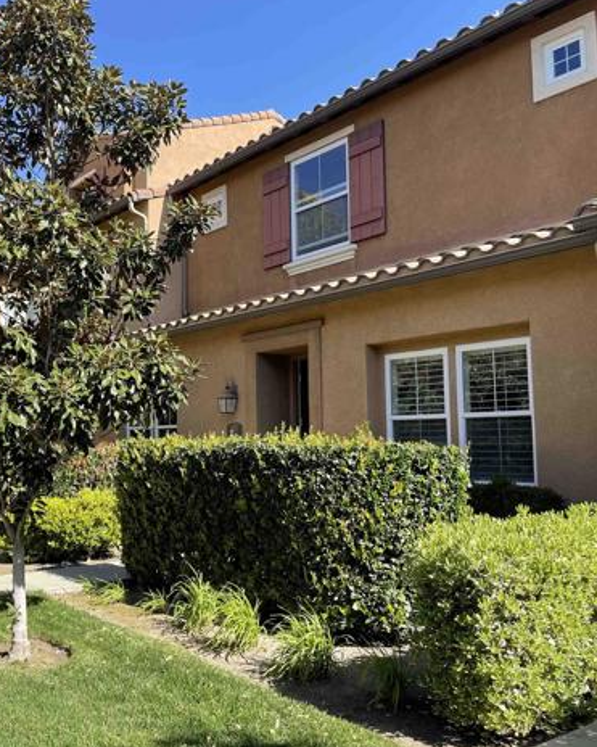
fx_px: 773
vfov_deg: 51.5
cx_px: 187
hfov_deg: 41.5
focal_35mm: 35
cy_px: 369
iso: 32
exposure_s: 1/1125
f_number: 1.6
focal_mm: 4.2
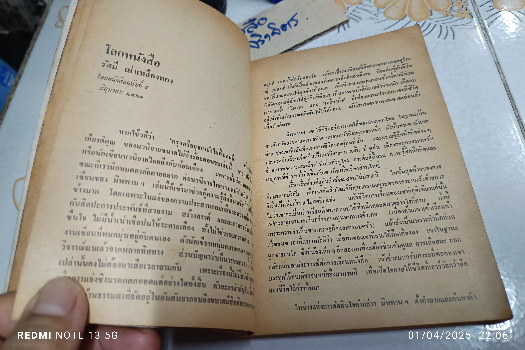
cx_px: 263
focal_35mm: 25
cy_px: 158
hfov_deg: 71.5
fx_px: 365
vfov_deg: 51.2
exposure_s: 1/33.3
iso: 1051
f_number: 1.7
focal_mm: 5.31
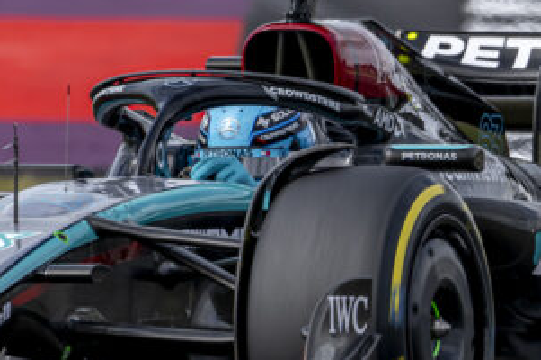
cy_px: 447
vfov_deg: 0.7
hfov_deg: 1.1
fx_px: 28641
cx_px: 286
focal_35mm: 1908
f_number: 7.1
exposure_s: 1/1250
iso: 400
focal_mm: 560
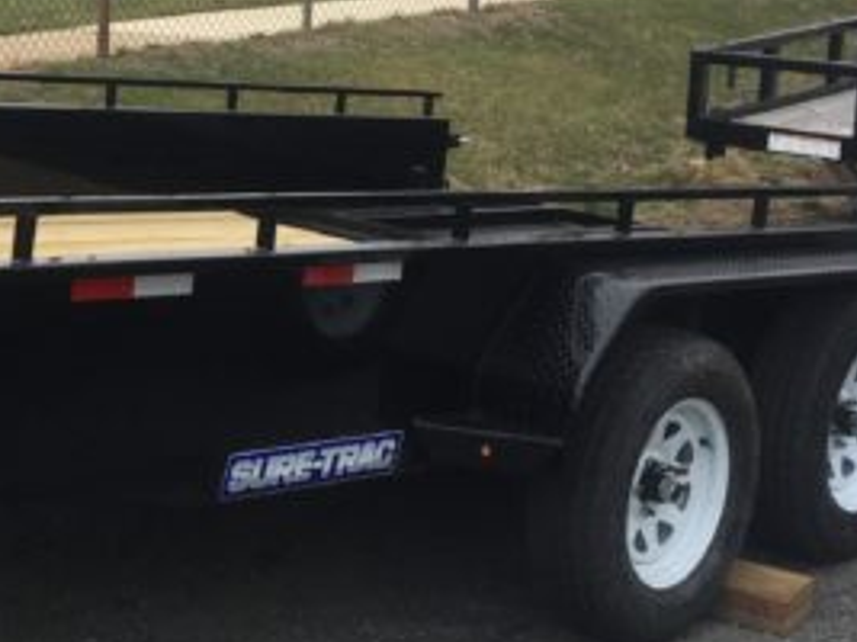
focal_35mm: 76
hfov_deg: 23.7
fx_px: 1881
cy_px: 91
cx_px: -141
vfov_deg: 19.1
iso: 32
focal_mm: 4.15
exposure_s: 1/1980
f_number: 2.2
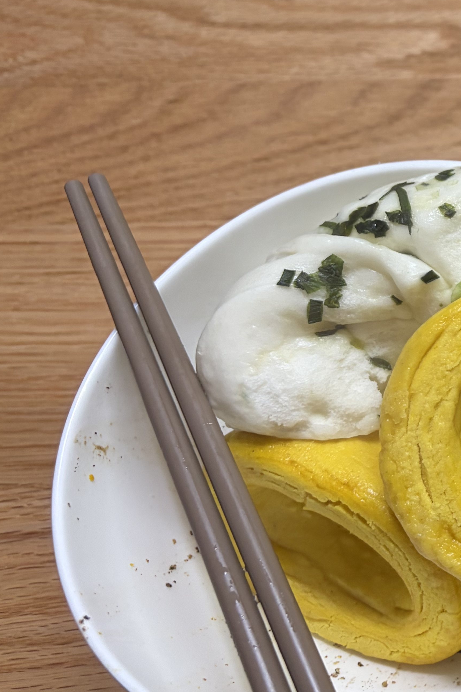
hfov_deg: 18.9
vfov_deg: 33.2
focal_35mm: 60
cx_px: 753
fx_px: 1152
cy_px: 246
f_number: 1.6
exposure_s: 1/50
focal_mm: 5.96
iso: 100
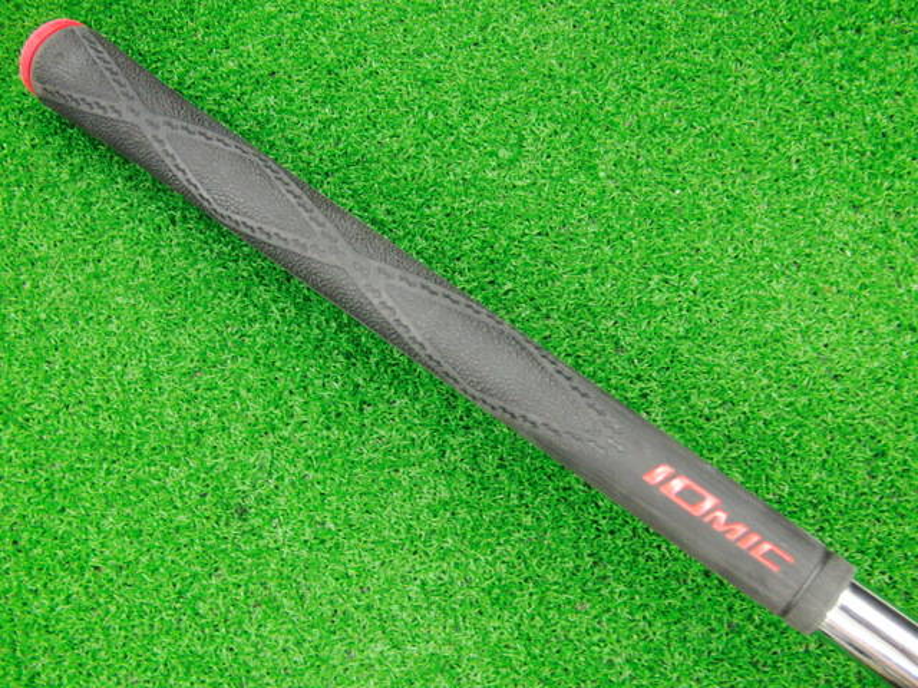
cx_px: 459
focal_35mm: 37
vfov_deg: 38.7
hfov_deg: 50.1
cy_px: 344
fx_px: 981
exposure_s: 1/20
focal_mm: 6.42
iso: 400
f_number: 3.6
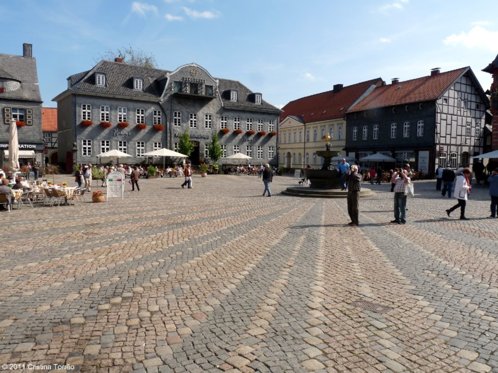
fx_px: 388
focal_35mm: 27
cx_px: 249
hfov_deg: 65.3
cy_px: 186
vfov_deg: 51.4
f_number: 5.6
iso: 100
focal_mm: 4.8
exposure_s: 1/400
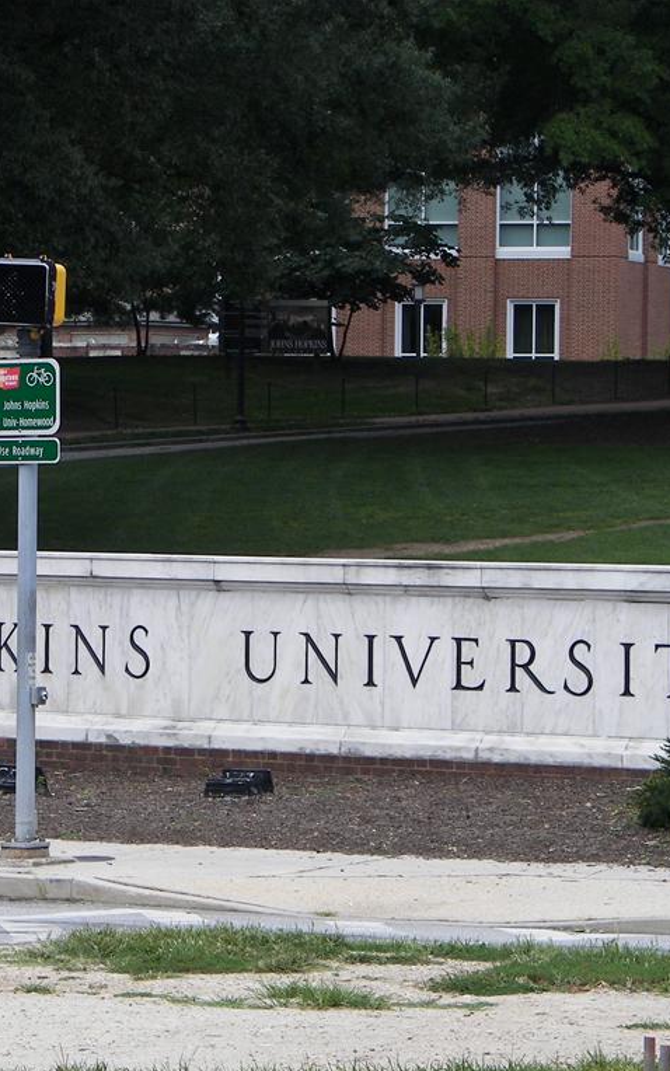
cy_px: 536
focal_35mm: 196
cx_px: 104
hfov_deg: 6.7
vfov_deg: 10.7
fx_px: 5722
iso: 64
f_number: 3.2
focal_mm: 22.8
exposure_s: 1/500
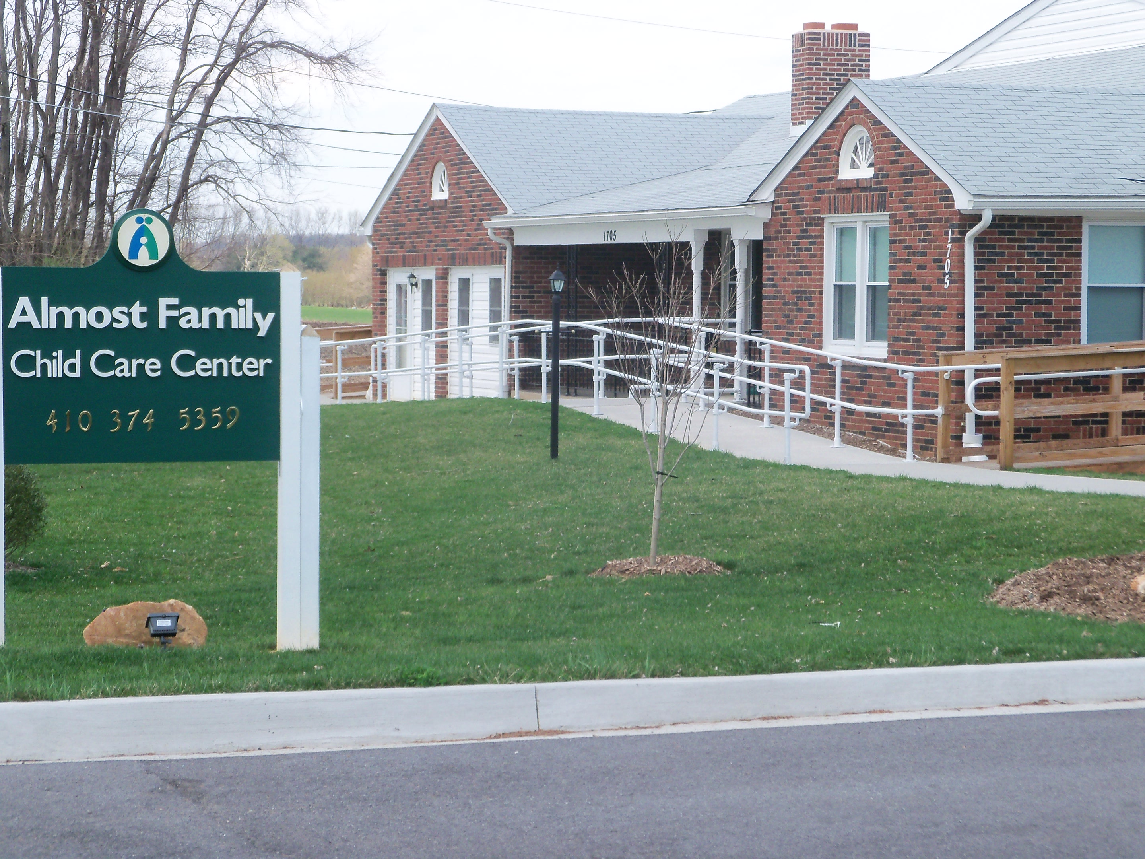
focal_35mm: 90
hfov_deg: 21.8
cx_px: 572
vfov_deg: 16.4
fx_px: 2977
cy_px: 430
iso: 80
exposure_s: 1/320
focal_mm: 16
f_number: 3.8
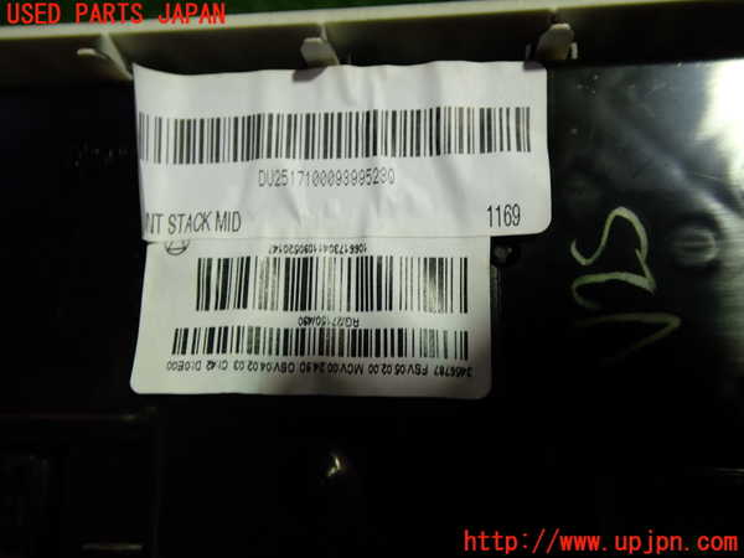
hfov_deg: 56.8
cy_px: 279
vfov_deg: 44.2
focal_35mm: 32
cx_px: 372
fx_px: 688
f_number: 2.4
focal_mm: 5.79
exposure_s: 1/60
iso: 160
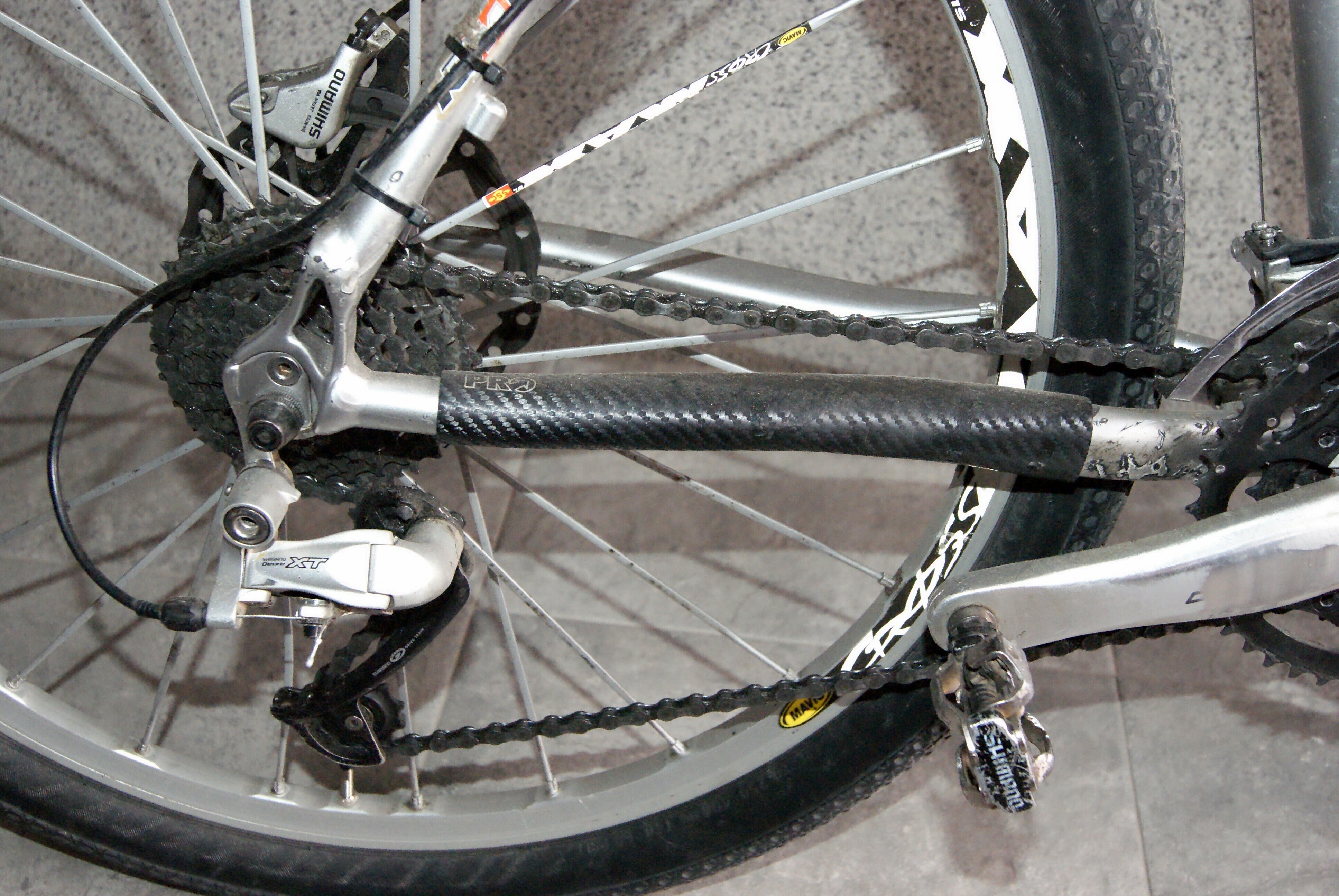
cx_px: 670
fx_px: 1452
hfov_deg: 49.5
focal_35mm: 39
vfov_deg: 34.3
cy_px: 448
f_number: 5.6
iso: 3200
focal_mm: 26
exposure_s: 1/125
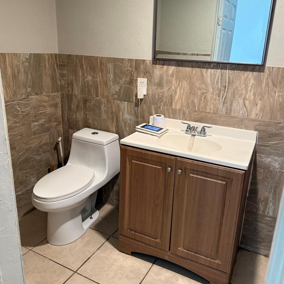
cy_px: 131
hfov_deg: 55.6
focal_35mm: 29
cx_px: 143
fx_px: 269
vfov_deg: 55.6
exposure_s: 1/60
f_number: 1.78
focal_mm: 6.76
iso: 400
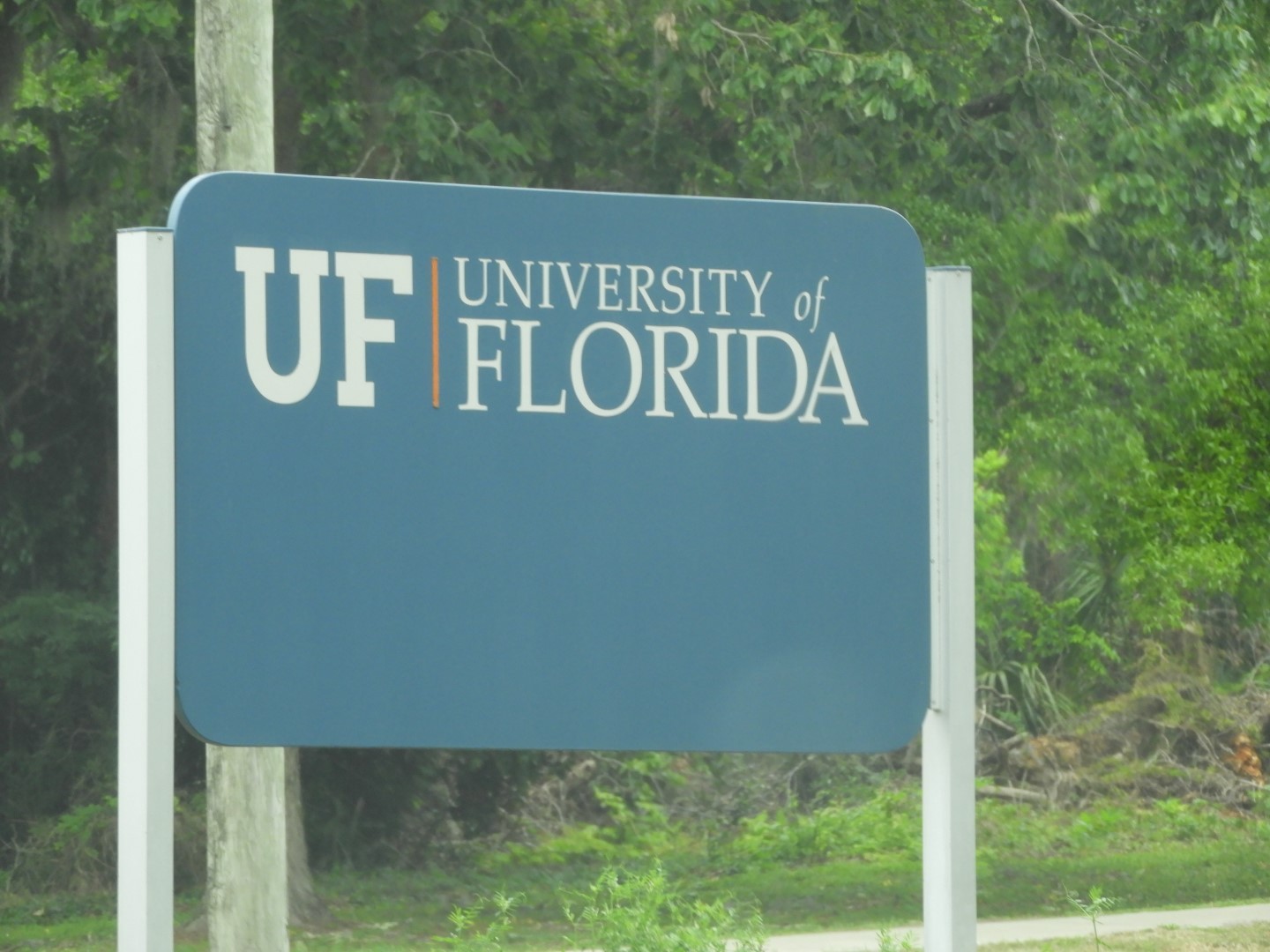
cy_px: 476
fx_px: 9906
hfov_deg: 7.3
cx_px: 635
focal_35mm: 270
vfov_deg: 5.5
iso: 320
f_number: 5.5
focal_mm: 48.4
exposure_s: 1/125
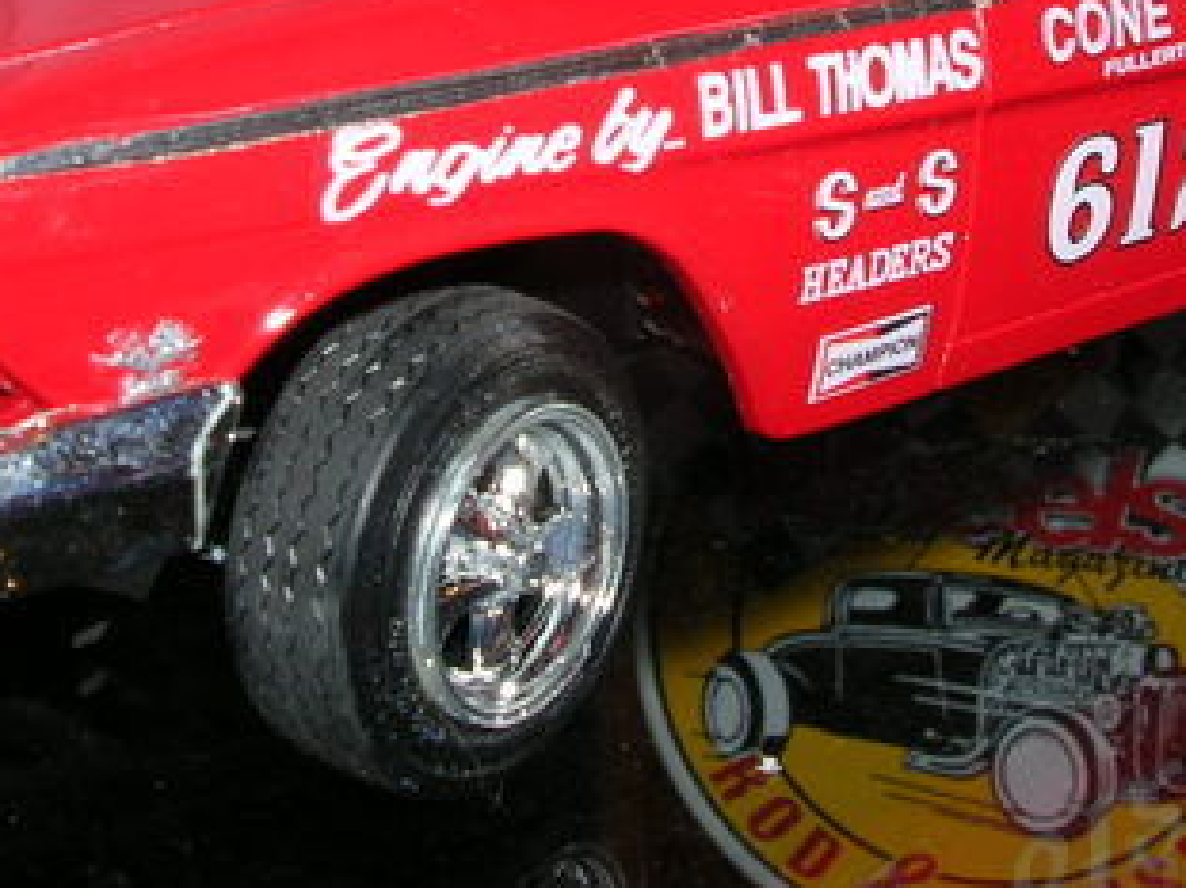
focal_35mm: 72
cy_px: 38
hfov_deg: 27.0
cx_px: 698
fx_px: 2466
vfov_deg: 19.9
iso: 50
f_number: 5.6
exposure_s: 1/60.1
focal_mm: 5.8
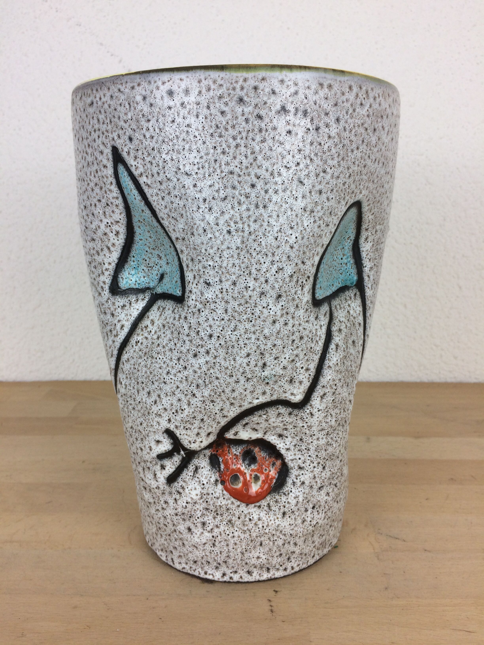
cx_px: 242
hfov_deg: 48.2
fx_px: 541
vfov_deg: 61.7
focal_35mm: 29
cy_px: 322
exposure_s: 1/100
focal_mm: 4.15
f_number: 2.2
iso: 50
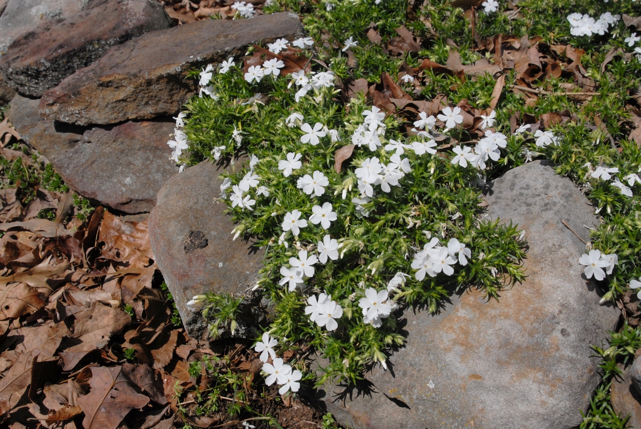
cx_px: 320
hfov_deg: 41.1
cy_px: 214
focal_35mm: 48
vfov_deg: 28.1
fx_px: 855
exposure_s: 1/640
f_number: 13
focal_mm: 32
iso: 400
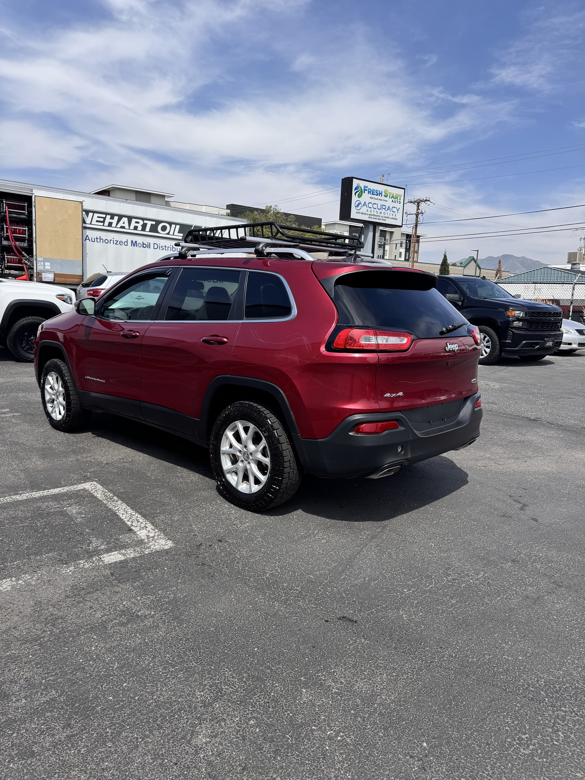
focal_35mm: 24
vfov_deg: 71.6
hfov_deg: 56.8
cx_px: 292
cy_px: 390
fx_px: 541
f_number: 1.78
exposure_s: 1/4049
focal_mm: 6.76
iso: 80
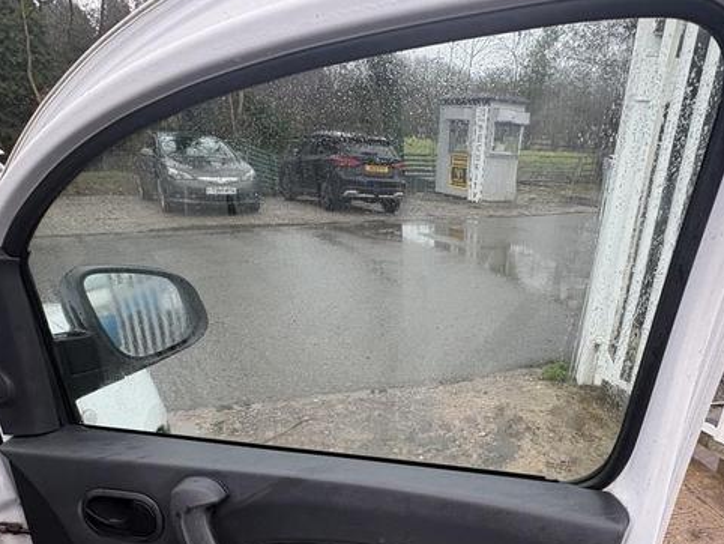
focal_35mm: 26
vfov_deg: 50.9
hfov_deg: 66.4
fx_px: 544
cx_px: 446
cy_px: 409
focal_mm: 2.22
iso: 50
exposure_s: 1/99
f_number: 2.2
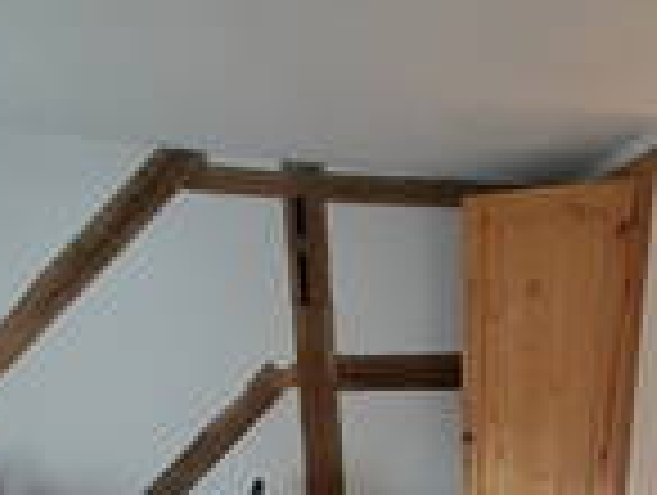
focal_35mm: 32
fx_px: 608
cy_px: 562
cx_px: 531
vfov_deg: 36.4
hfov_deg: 52.8
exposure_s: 1/50
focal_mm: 1.13
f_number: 2.2
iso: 250
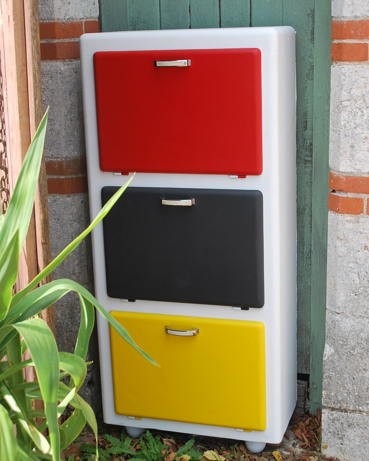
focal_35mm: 60
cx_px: 186
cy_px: 218
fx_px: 813
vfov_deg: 31.7
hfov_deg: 25.6
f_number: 5.3
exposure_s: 1/125
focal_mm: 35
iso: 200
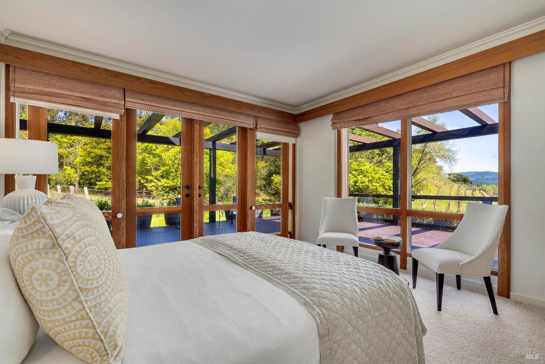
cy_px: 182
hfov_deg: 96.7
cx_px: 272
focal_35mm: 16
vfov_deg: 73.7
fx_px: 242
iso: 320
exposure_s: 1/125
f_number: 11
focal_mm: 16
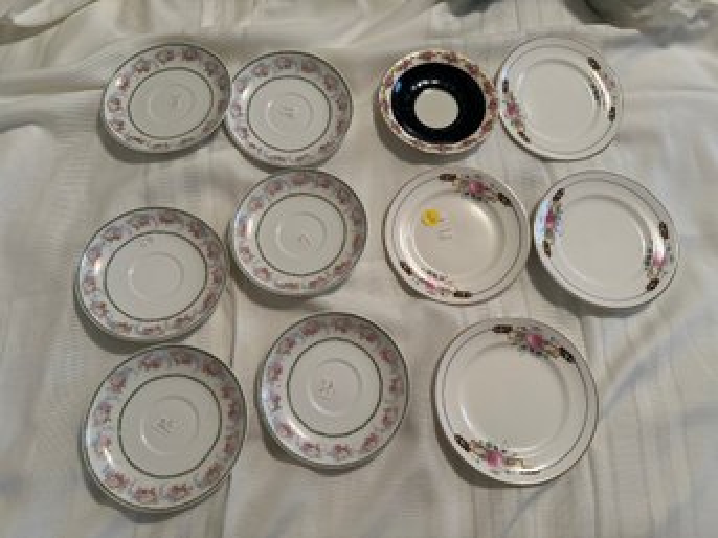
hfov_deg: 71.6
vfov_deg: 56.8
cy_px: 269
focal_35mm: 24
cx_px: 359
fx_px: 498
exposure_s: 1/120
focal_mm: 6.86
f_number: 1.78
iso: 160
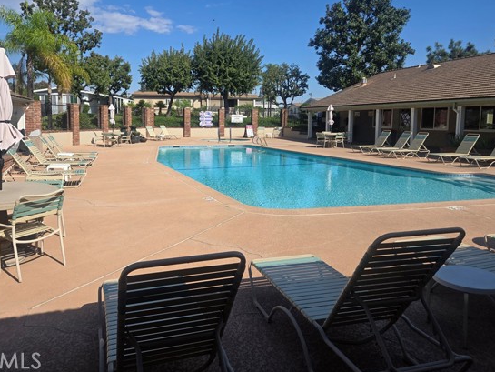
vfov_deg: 51.1
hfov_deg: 65.2
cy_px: 156
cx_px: 223
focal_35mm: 27
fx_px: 386
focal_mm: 5.4
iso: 25
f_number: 1.8
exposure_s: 1/2246
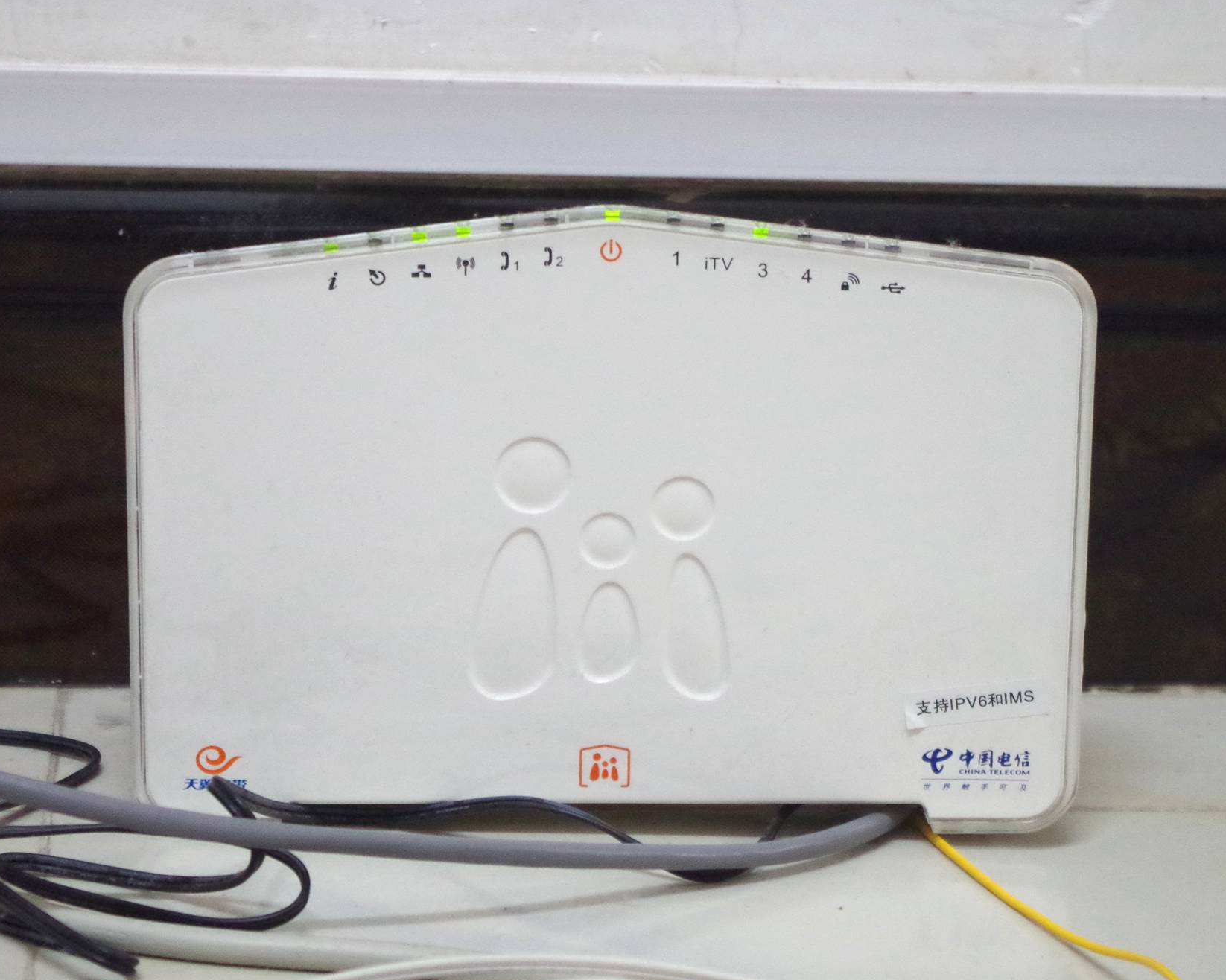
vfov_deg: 13.4
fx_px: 4172
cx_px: 577
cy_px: 533
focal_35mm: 115
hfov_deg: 16.7
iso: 3200
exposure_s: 1/20
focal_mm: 55
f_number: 5.6
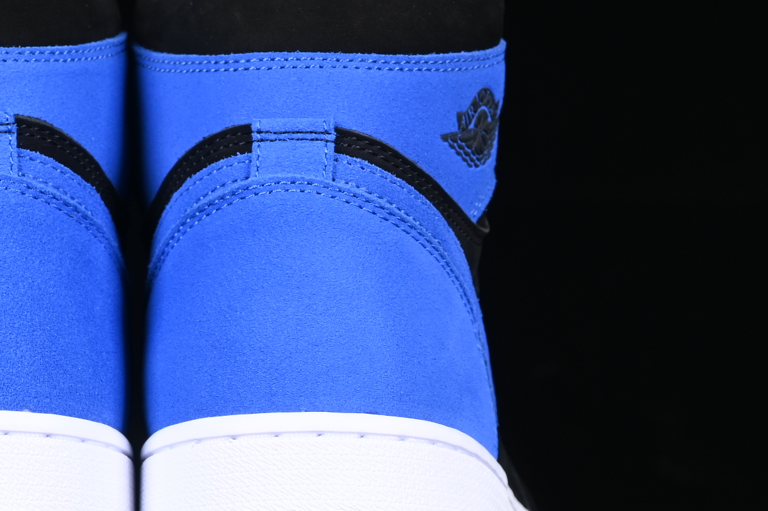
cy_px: 167
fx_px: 3839
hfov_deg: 11.4
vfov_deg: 7.6
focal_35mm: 180
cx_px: 133
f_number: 6.3
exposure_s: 1/60
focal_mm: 50
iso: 160
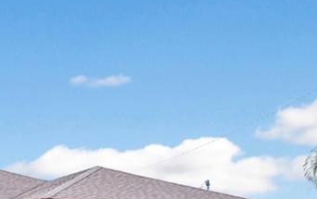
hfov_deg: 24.8
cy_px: 250
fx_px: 657
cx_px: -51
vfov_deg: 16.4
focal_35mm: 76
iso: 2000
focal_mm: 25
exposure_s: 1/4000
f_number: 8
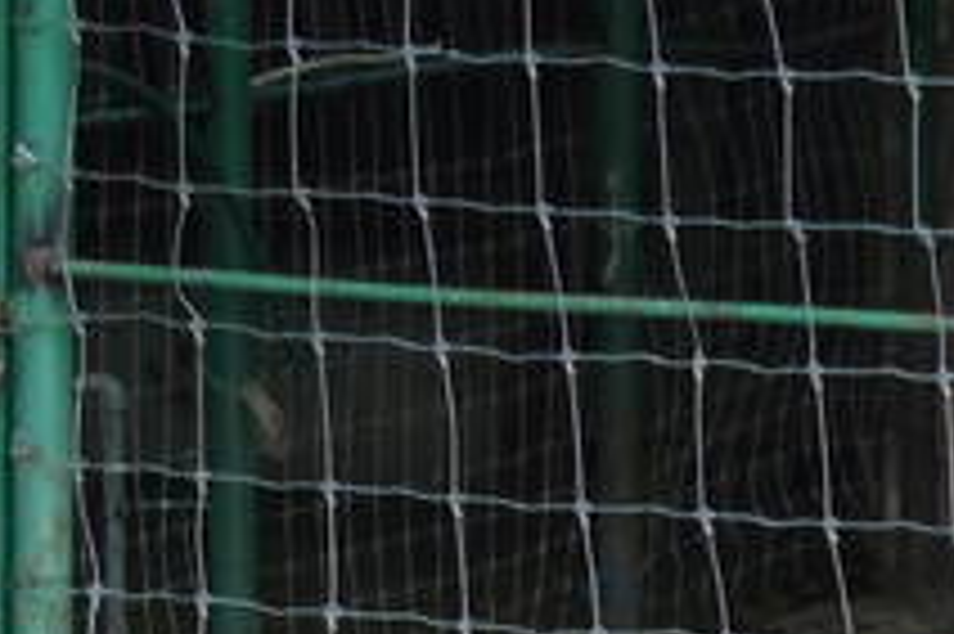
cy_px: 1441
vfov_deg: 2.6
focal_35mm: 529
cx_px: 2876
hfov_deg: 3.8
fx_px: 14007
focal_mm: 25.7
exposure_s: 1/80
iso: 125
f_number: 3.5
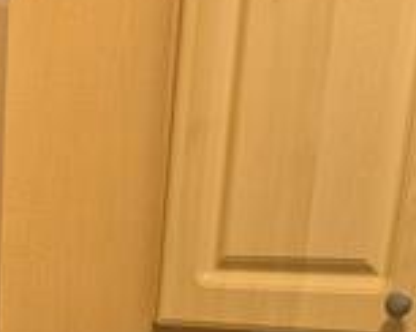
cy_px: 688
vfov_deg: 13.8
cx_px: -75
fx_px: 1131
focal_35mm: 92
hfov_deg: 19.7
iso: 367
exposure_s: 1/120
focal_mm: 6.9
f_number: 1.68
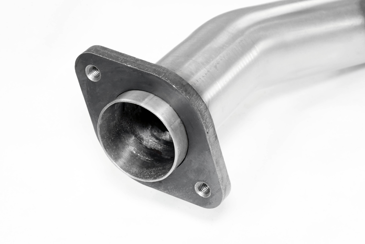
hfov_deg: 18.3
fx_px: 1135
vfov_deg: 12.2
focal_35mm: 112
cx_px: 182
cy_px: 122
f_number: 13
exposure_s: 1/125
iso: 2500
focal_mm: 75
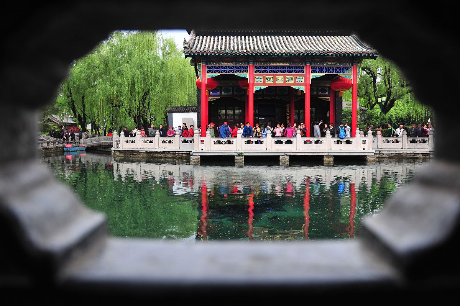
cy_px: 153
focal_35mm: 24
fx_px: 307
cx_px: 230
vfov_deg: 53.1
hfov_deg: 73.8
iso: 400
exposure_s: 1/1000
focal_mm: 24
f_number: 2.8
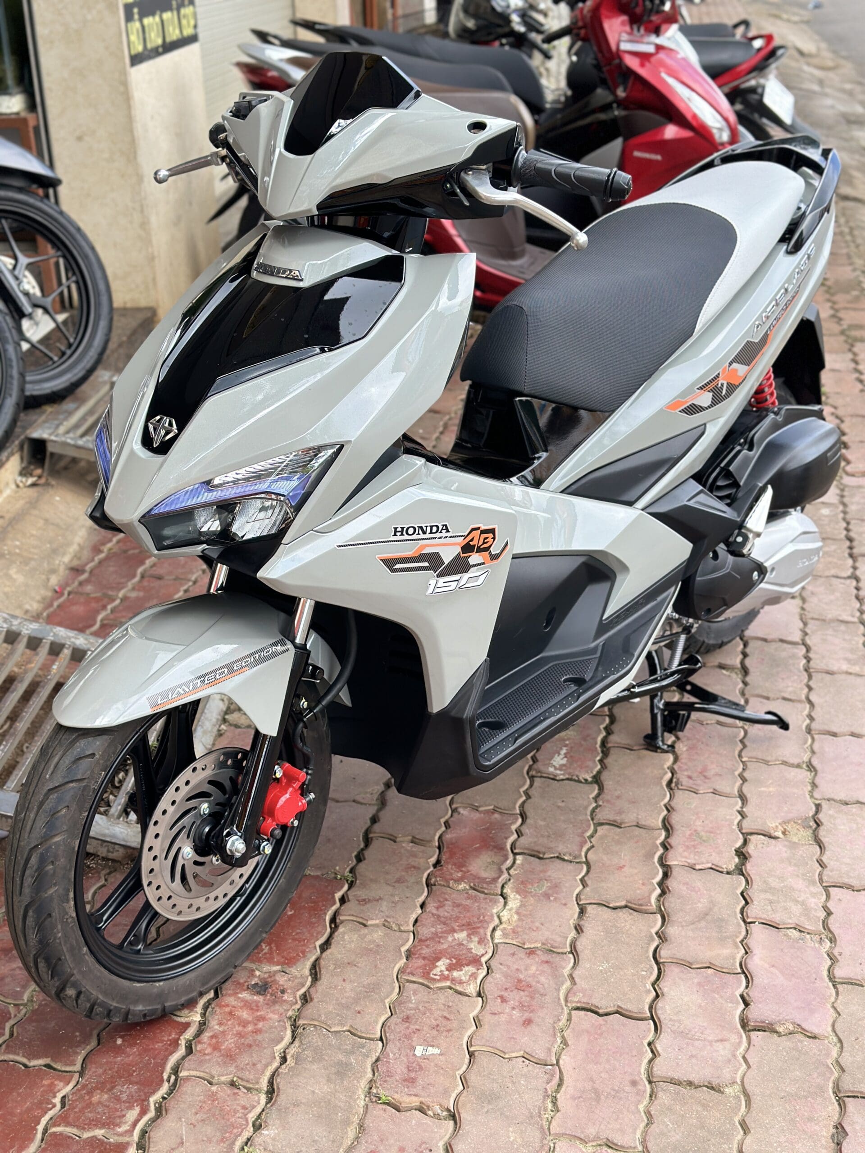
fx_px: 1599
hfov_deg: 30.3
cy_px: 576
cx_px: 432
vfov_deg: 39.7
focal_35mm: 48
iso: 80
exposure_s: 1/450
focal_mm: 6.86
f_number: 1.78
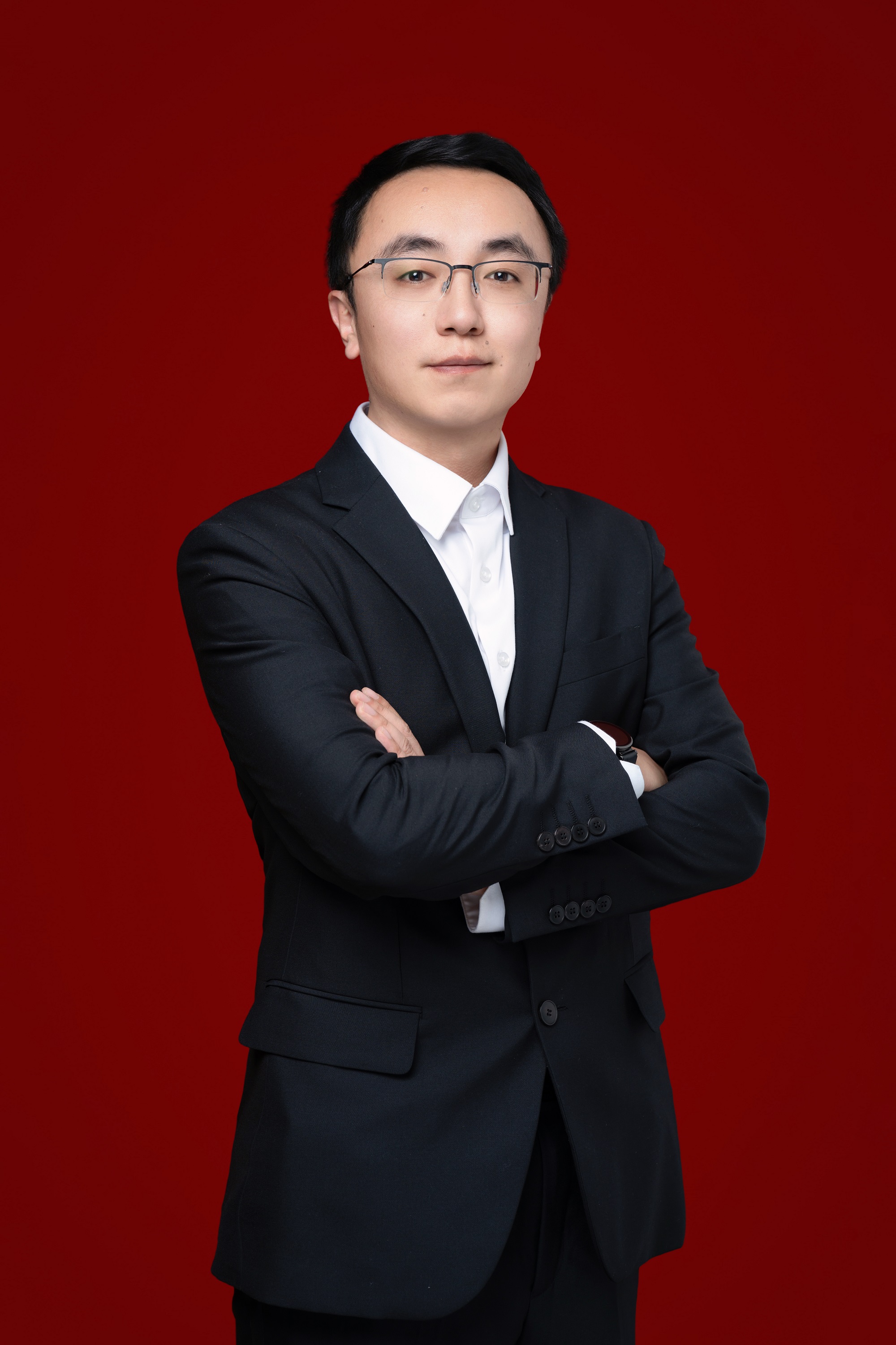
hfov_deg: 19.5
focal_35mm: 70
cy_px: 672
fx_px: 2613
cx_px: 448
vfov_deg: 28.8
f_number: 5.6
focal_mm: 70
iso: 100
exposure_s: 1/125
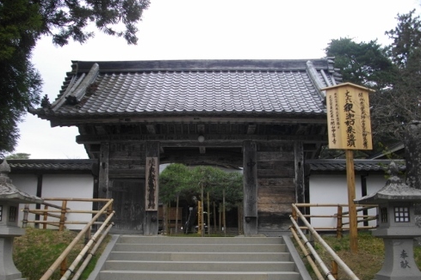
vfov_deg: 38.8
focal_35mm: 34
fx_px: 398
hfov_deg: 55.8
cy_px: 160
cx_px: 214
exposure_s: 1/200
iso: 100
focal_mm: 5.7
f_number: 2.9
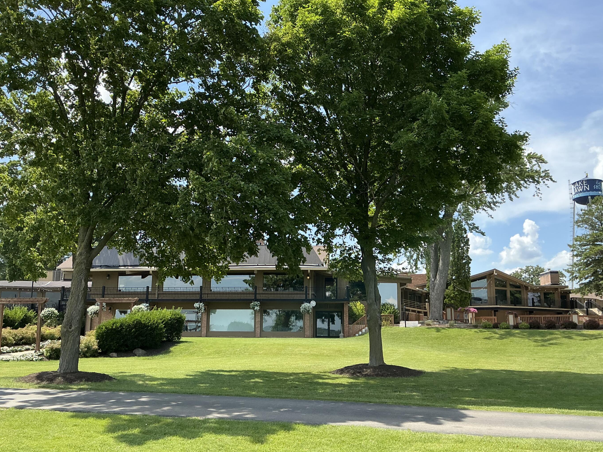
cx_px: 304
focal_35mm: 31
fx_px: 540
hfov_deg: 58.4
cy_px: 246
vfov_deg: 45.4
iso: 25
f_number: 1.8
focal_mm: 3
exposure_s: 1/1250
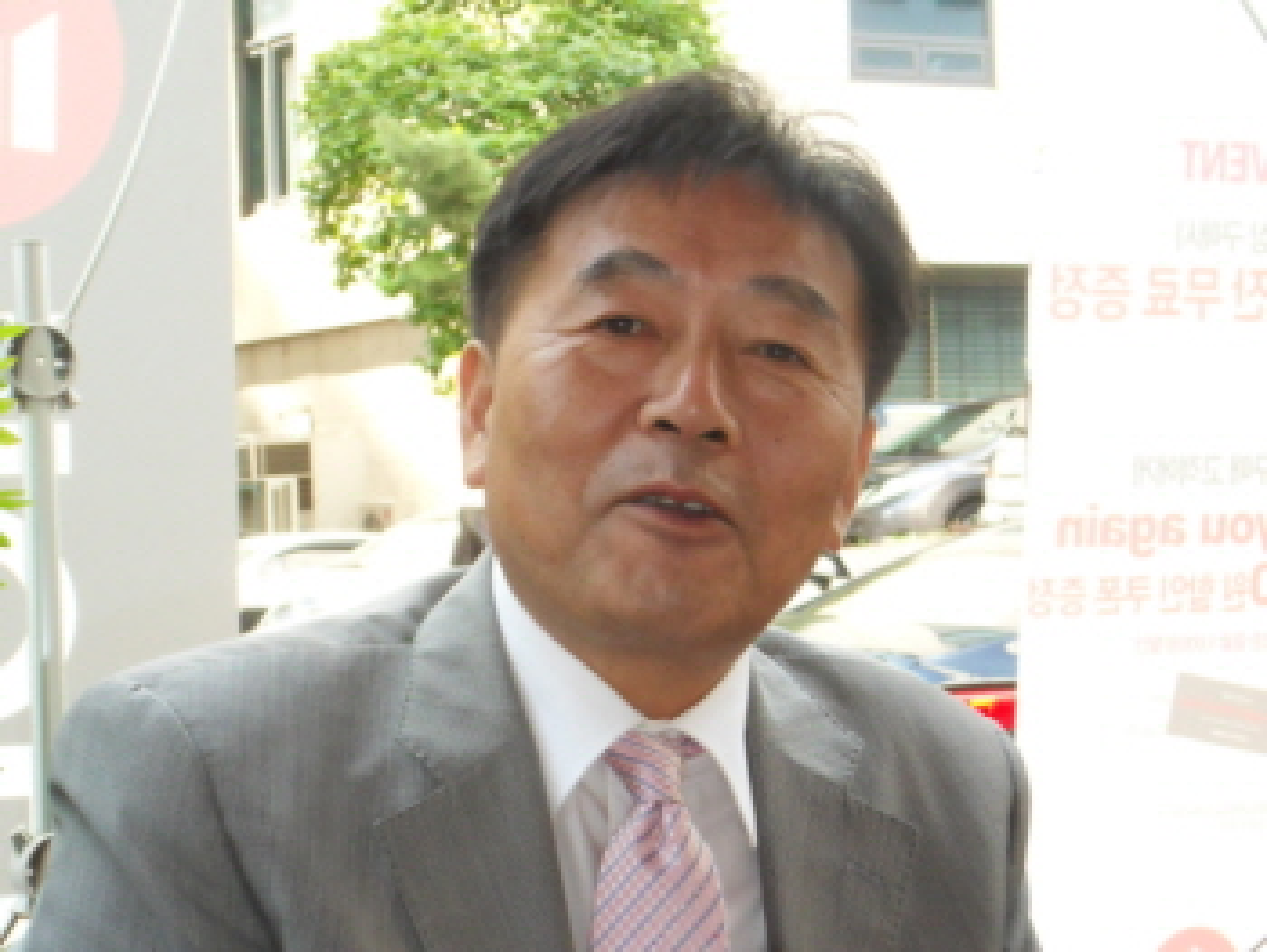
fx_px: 2564
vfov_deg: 21.0
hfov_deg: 27.8
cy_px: 476
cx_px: 634
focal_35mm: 70
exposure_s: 1/60
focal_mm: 12.3
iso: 320
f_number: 5.1
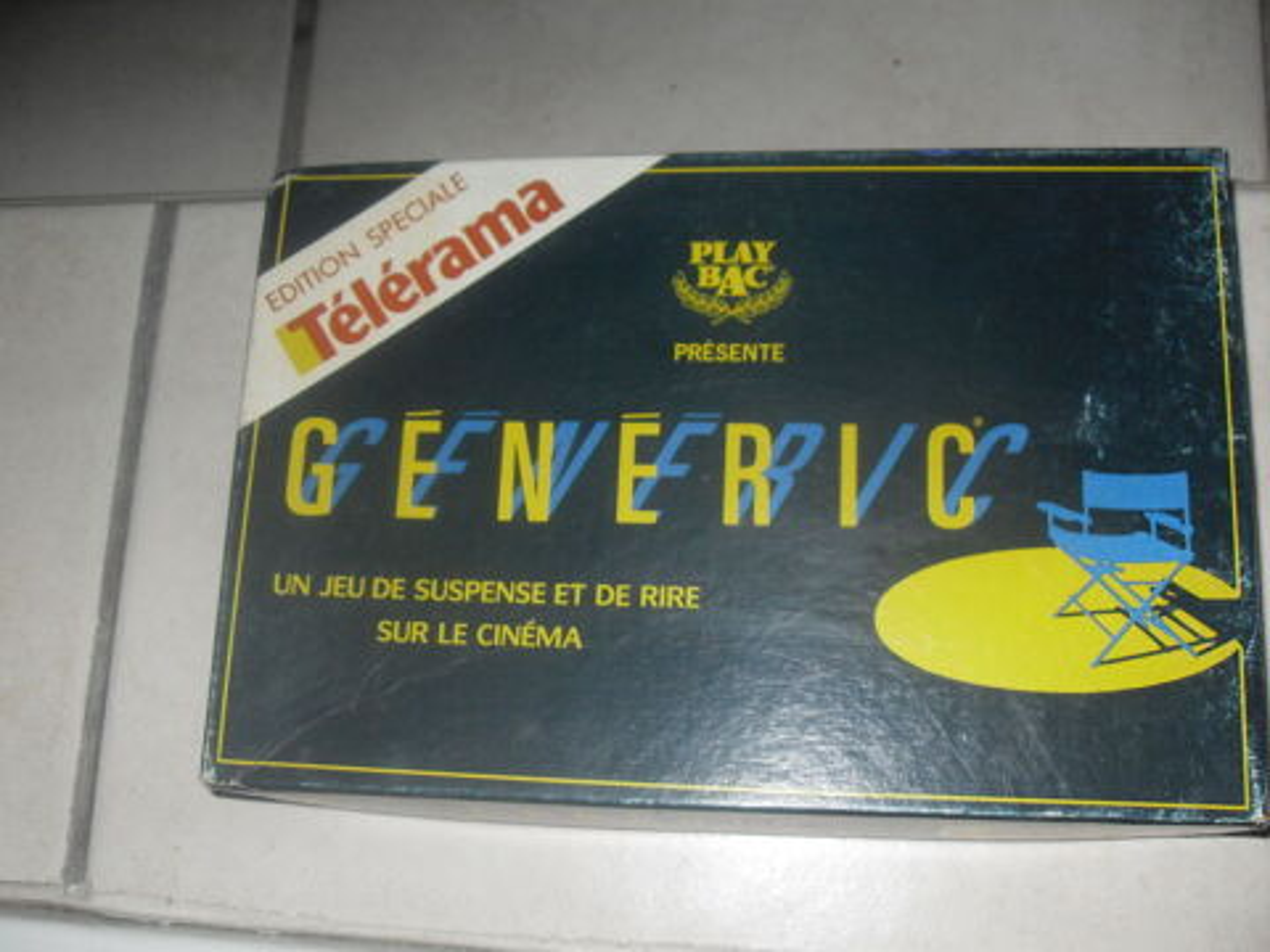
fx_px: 1357
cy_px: 476
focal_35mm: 37
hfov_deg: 50.1
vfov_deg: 38.7
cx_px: 635
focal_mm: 6.3
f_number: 2.8
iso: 100
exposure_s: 1/45
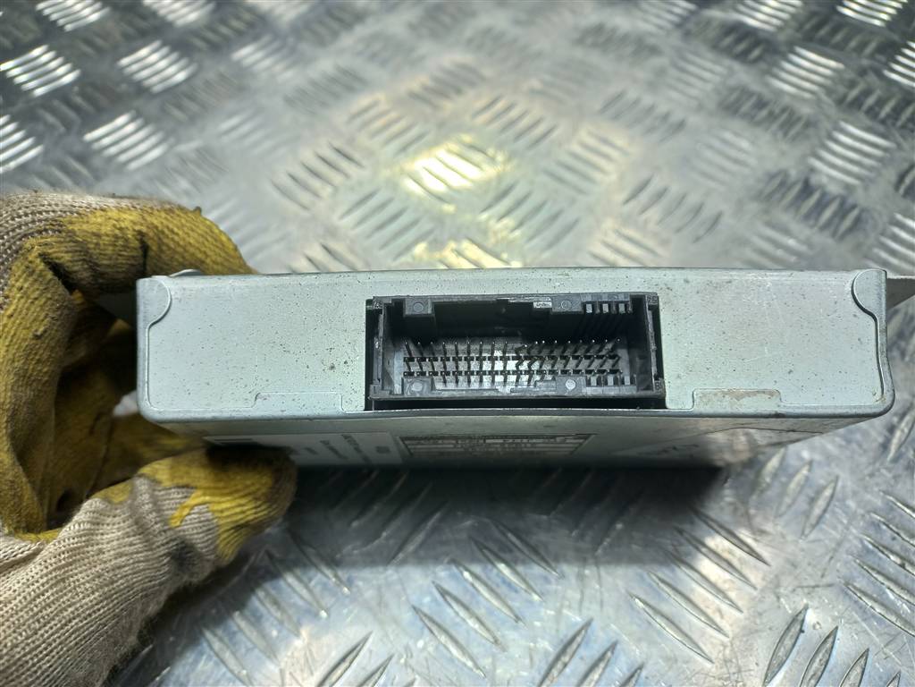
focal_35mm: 25
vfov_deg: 54.9
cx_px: 458
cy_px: 344
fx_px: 661
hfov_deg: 69.4
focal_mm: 4.6
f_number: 1.8
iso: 25
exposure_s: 1/50
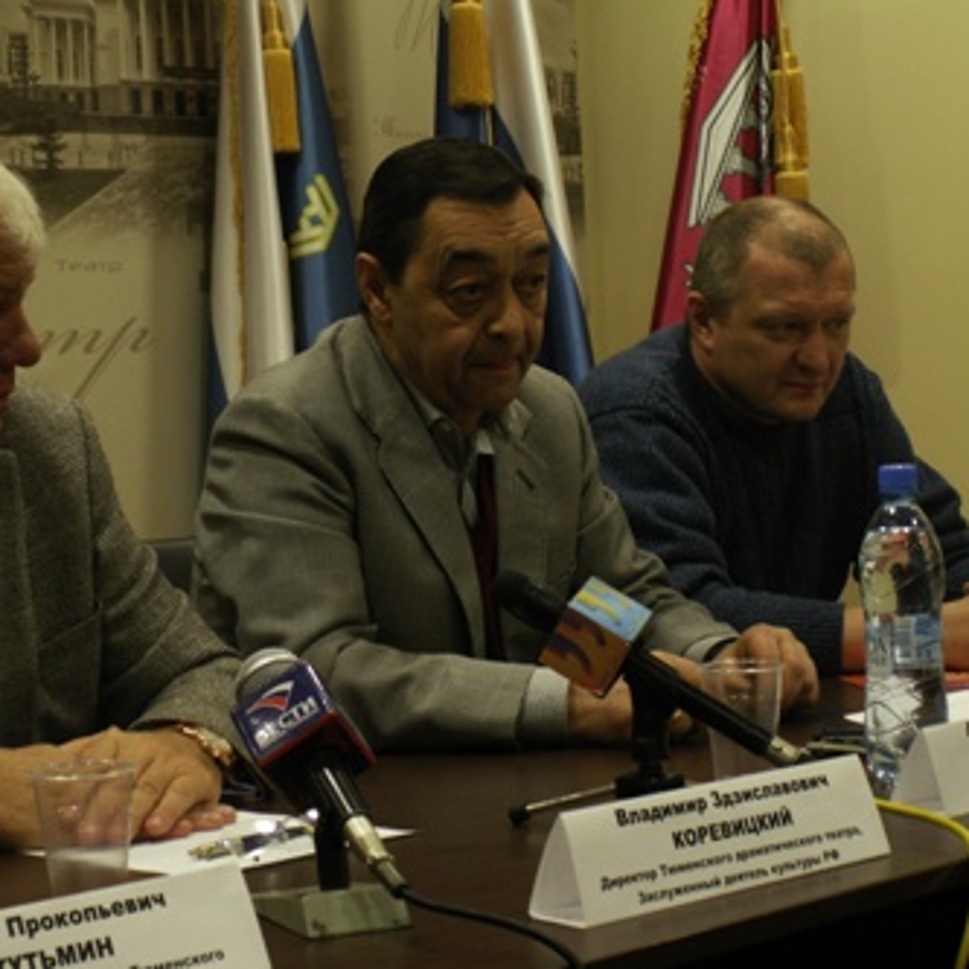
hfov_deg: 21.1
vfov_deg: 21.1
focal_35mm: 82
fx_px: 2597
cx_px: 343
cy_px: 483
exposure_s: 1/15
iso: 100
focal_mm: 11.46
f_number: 3.2
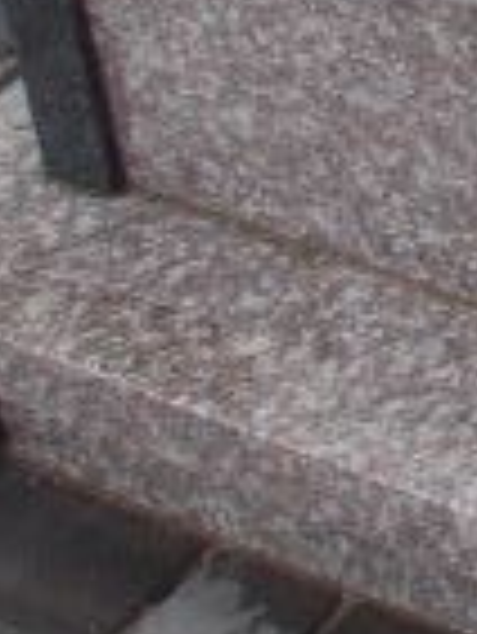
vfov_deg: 9.8
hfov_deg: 7.1
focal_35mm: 189
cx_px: 1350
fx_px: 3467
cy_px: -571
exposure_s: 1/500
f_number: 3.2
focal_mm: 4.6
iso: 80
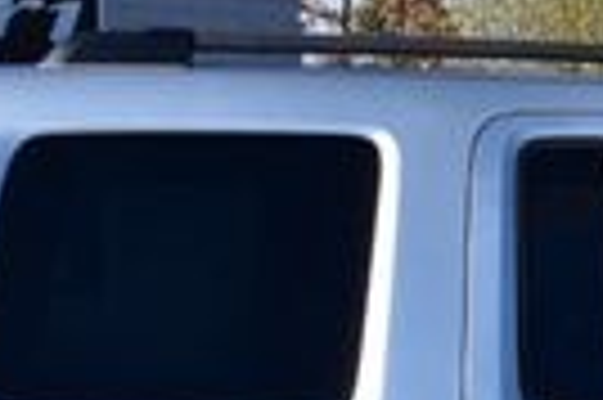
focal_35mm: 222
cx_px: 878
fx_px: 3720
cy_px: 589
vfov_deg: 6.1
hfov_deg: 9.1
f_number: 11
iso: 360
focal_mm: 31
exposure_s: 1/500
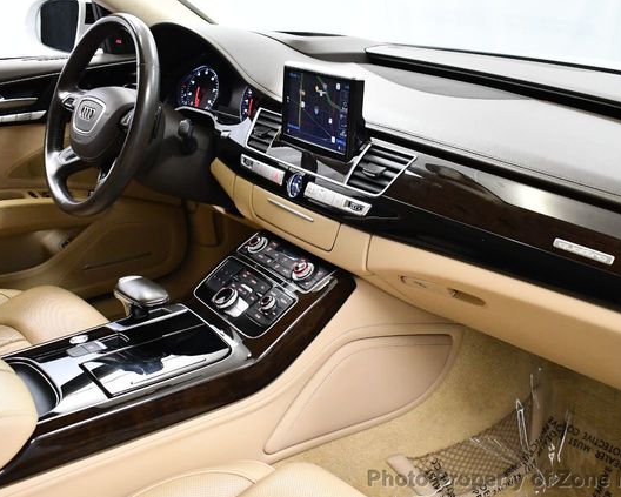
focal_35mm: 41
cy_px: 250
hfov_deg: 44.7
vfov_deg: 36.5
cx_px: 350
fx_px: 754
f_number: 3.5
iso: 3200
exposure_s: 1/125
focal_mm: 18
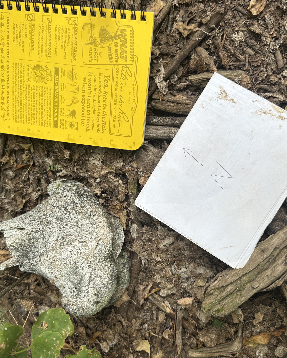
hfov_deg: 43.4
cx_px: 143
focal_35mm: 34
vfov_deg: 52.8
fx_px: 361
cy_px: 176
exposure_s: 1/1357
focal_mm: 6.86
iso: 80
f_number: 1.78
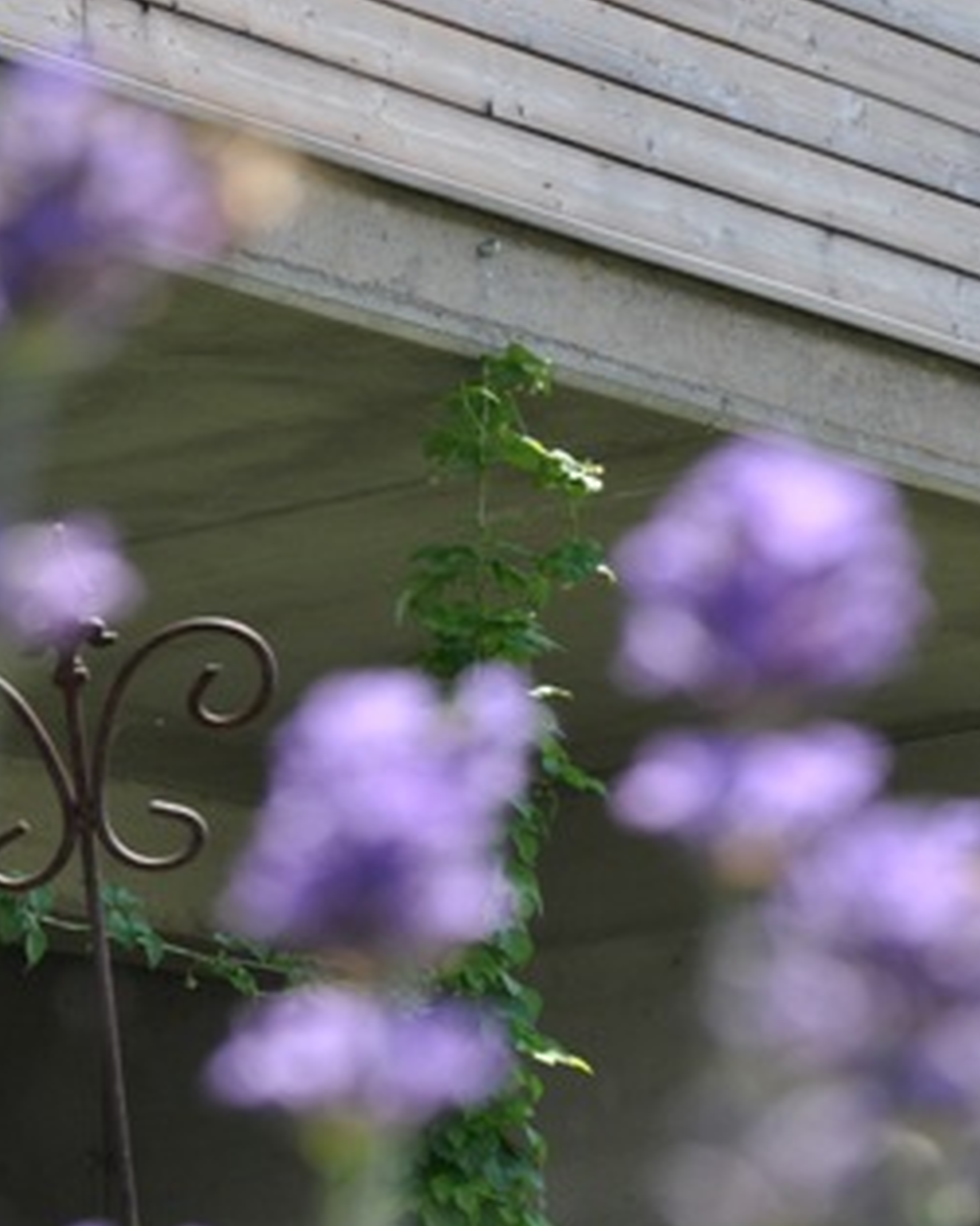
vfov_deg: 10.7
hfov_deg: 8.6
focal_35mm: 179
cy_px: 59
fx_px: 6493
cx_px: 267
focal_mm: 50
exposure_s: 1/320
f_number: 9
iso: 200
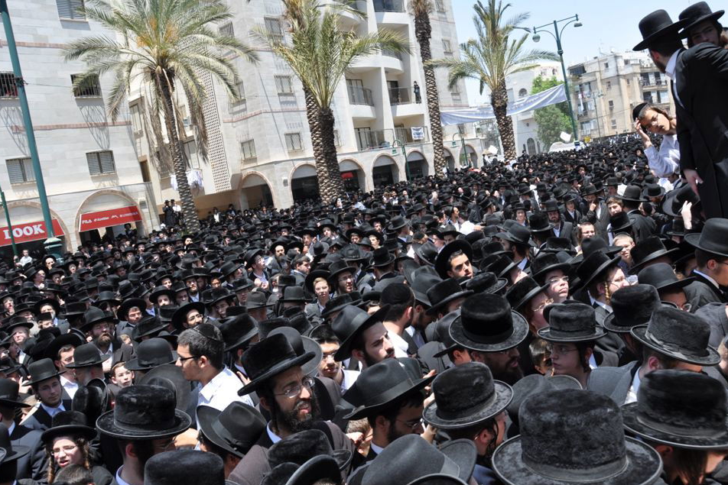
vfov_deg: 45.0
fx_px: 586
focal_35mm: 29
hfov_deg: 63.6
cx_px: 382
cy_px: 235
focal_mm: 18
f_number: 8
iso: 200
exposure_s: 1/250
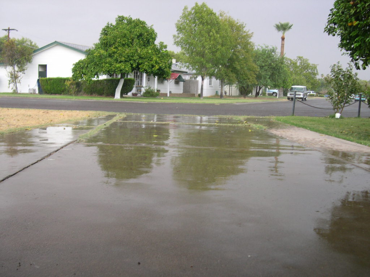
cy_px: 138
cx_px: 185
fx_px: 406
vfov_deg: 37.7
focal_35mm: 38
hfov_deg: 49.0
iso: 100
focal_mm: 8
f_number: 2.8
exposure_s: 1/79.8
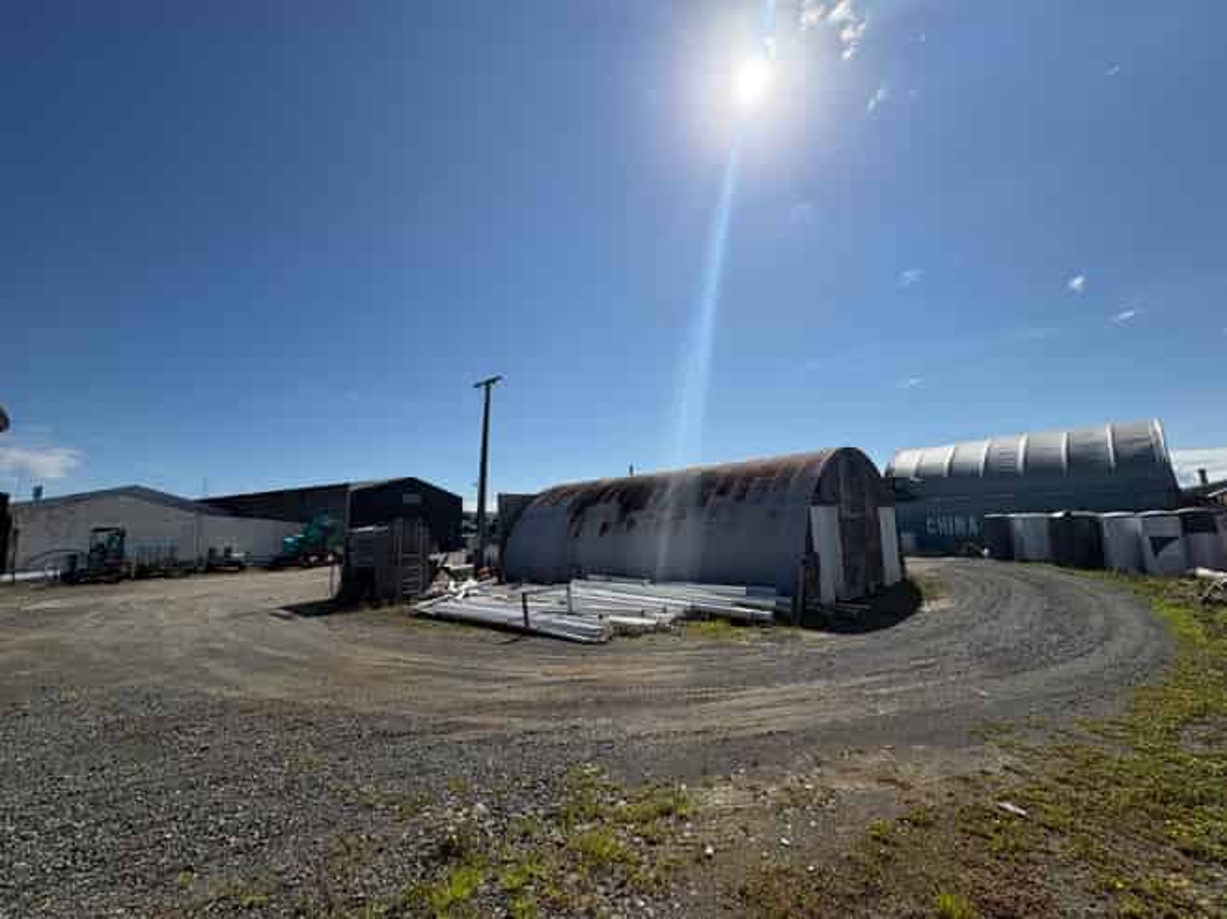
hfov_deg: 102.1
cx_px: 614
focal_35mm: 14
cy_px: 460
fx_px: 496
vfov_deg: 85.6
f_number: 2.2
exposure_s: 1/4132
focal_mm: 2.22
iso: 50
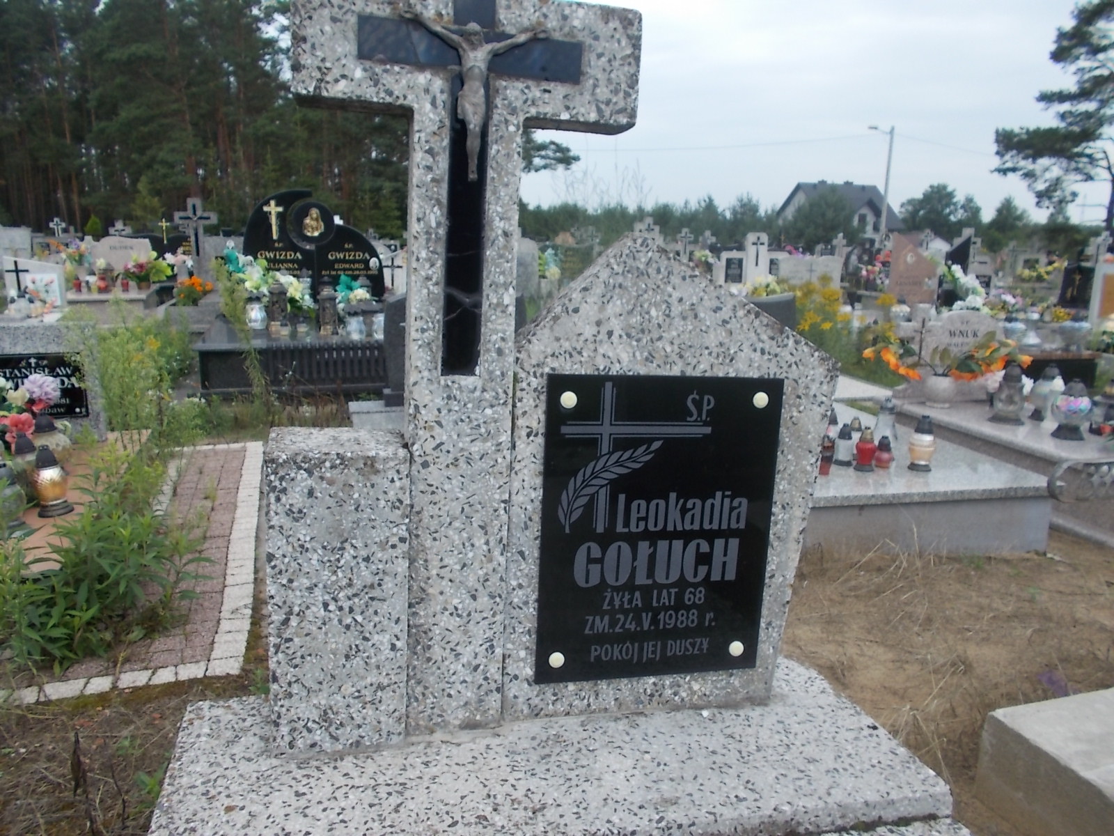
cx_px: 557
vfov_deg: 53.1
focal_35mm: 26
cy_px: 418
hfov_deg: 67.3
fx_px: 837
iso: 80
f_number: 3.2
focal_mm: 4.6
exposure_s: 1/400
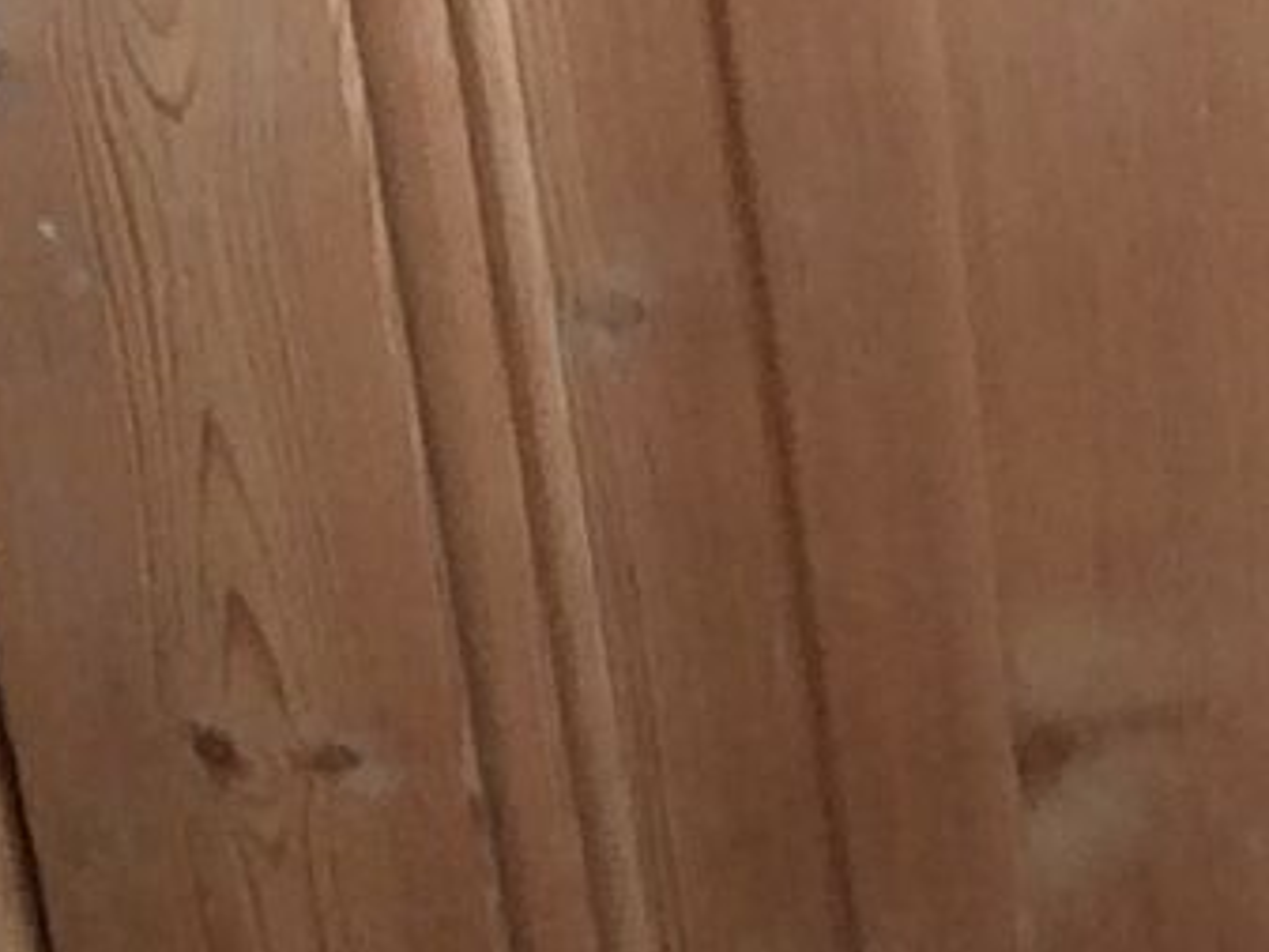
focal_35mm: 246
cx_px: 2418
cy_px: 896
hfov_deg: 7.7
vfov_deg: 6.0
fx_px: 9021
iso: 40
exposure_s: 1/50
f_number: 2.4
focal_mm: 3.3
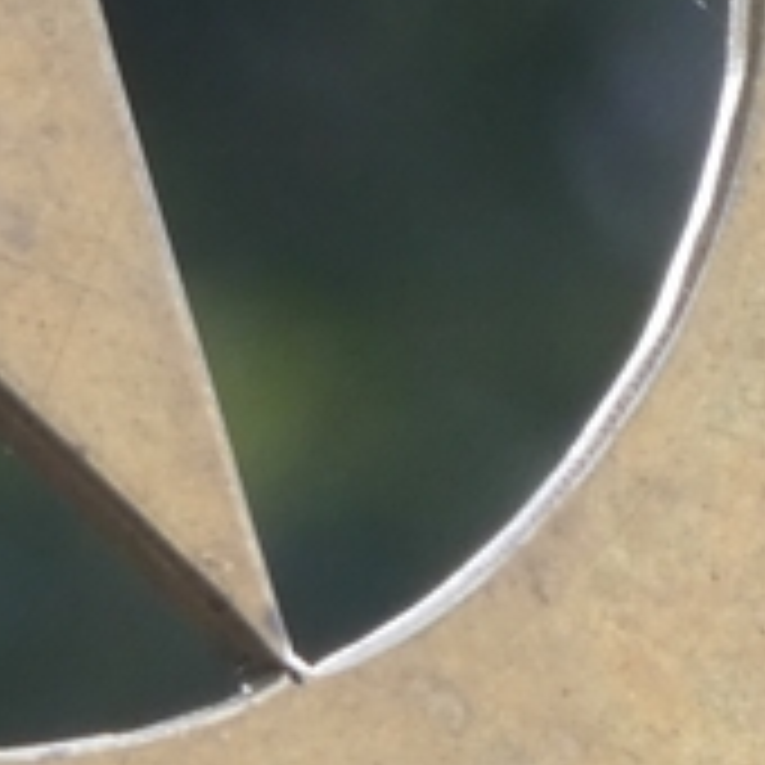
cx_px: -693
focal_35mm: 2188
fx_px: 54706
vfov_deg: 0.8
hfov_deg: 0.8
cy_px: -234
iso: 160
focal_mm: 62.7
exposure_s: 1/80
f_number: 5.6
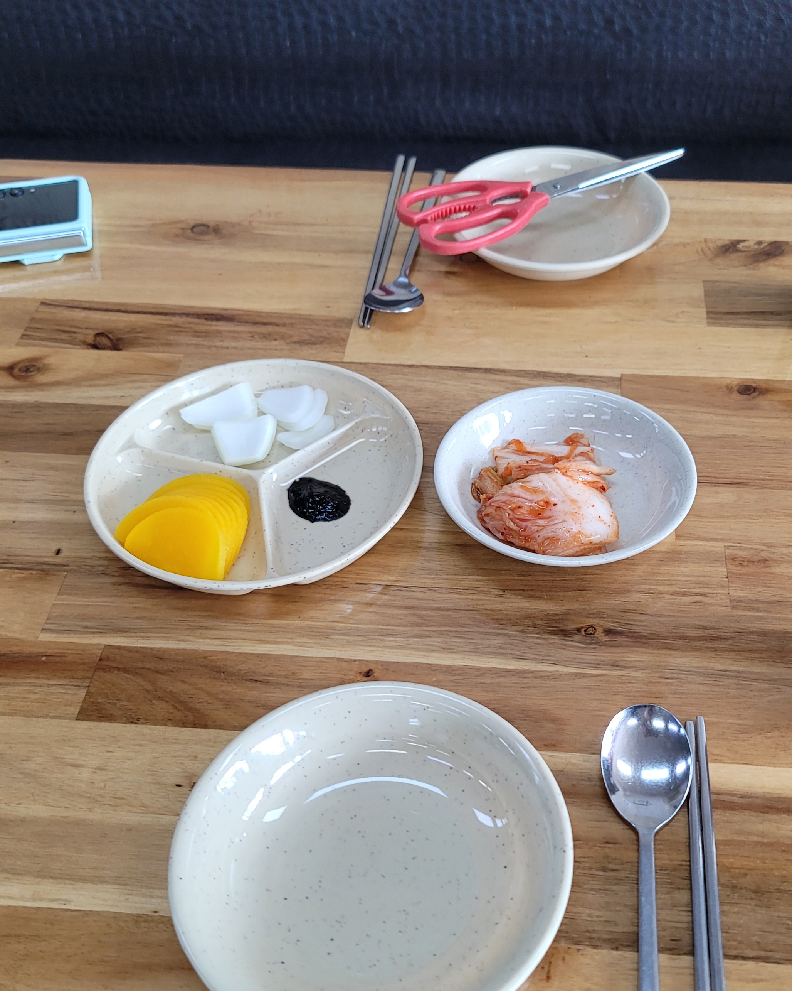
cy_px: 504
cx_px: 471
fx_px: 1113
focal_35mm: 38
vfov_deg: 47.9
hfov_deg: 39.0
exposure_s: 1/120
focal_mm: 7
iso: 125
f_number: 1.8
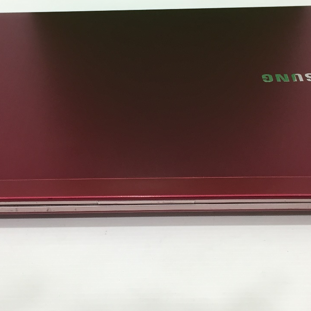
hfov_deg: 29.5
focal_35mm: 58
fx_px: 590
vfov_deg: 29.3
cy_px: 101
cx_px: 135
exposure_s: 1/33
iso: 80
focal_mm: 4.15
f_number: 2.2
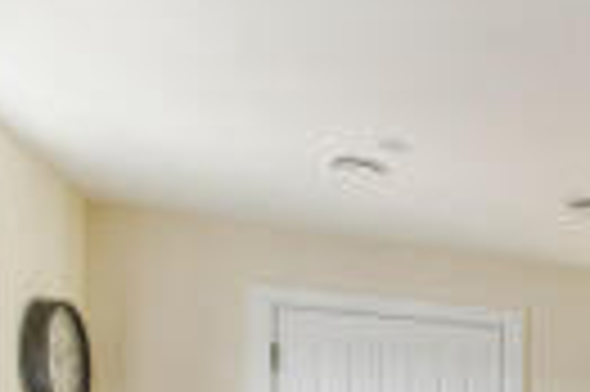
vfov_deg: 23.3
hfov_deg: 22.6
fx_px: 835
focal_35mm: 51
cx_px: 1054
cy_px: 516
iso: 400
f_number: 8
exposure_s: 1/3
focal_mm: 14
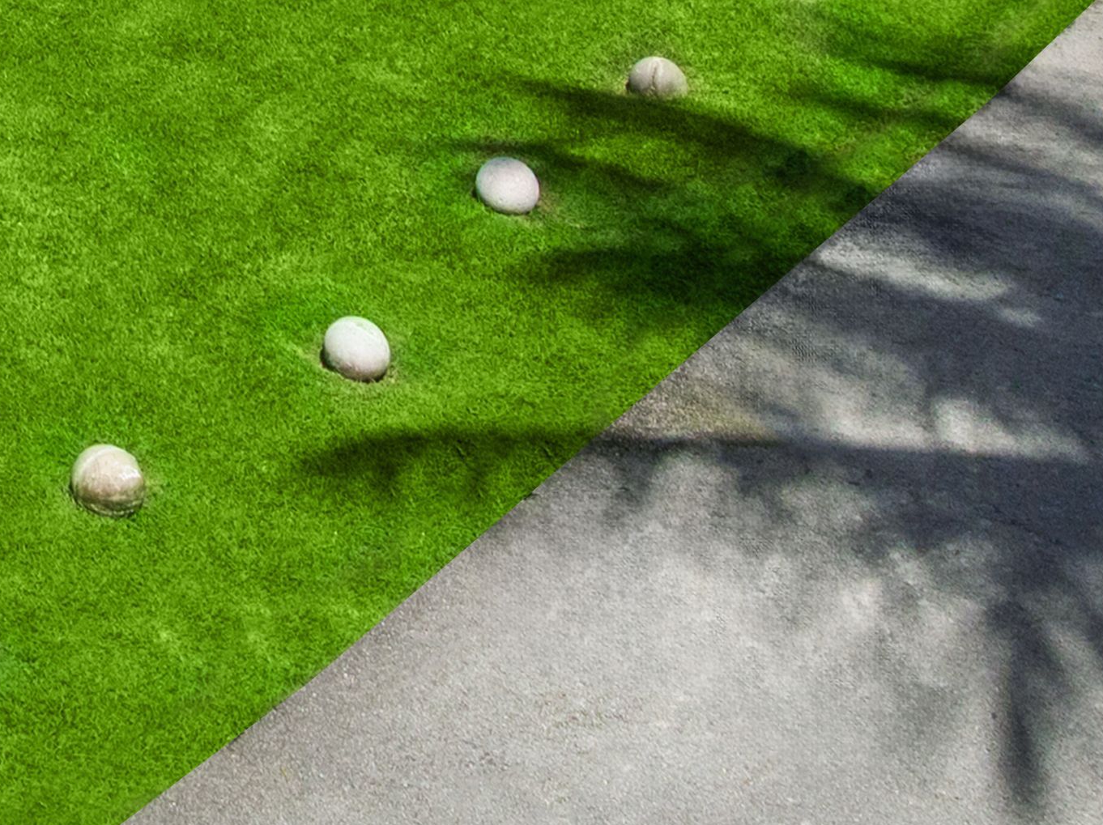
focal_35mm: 93
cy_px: -630
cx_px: -713
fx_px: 2961
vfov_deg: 14.2
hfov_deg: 18.0
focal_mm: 12.29
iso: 110
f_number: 2.8
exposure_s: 1/1600
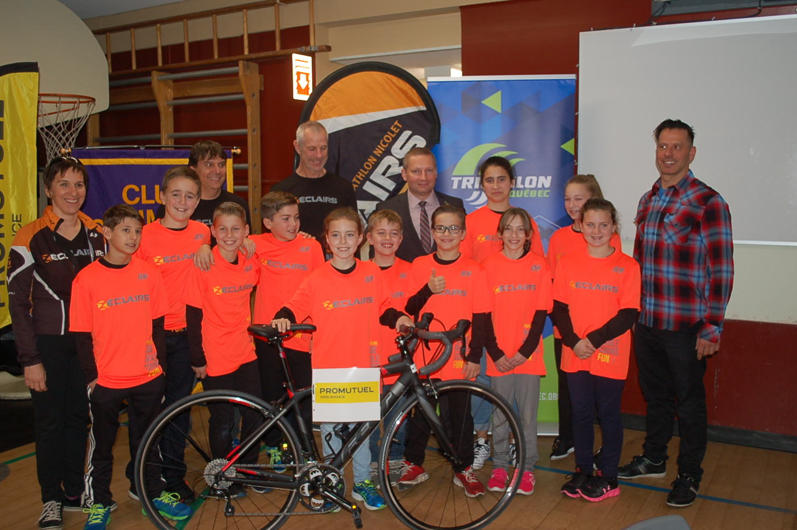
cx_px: 407
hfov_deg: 55.8
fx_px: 752
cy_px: 266
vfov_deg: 38.8
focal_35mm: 34
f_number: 4
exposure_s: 1/60
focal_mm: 22
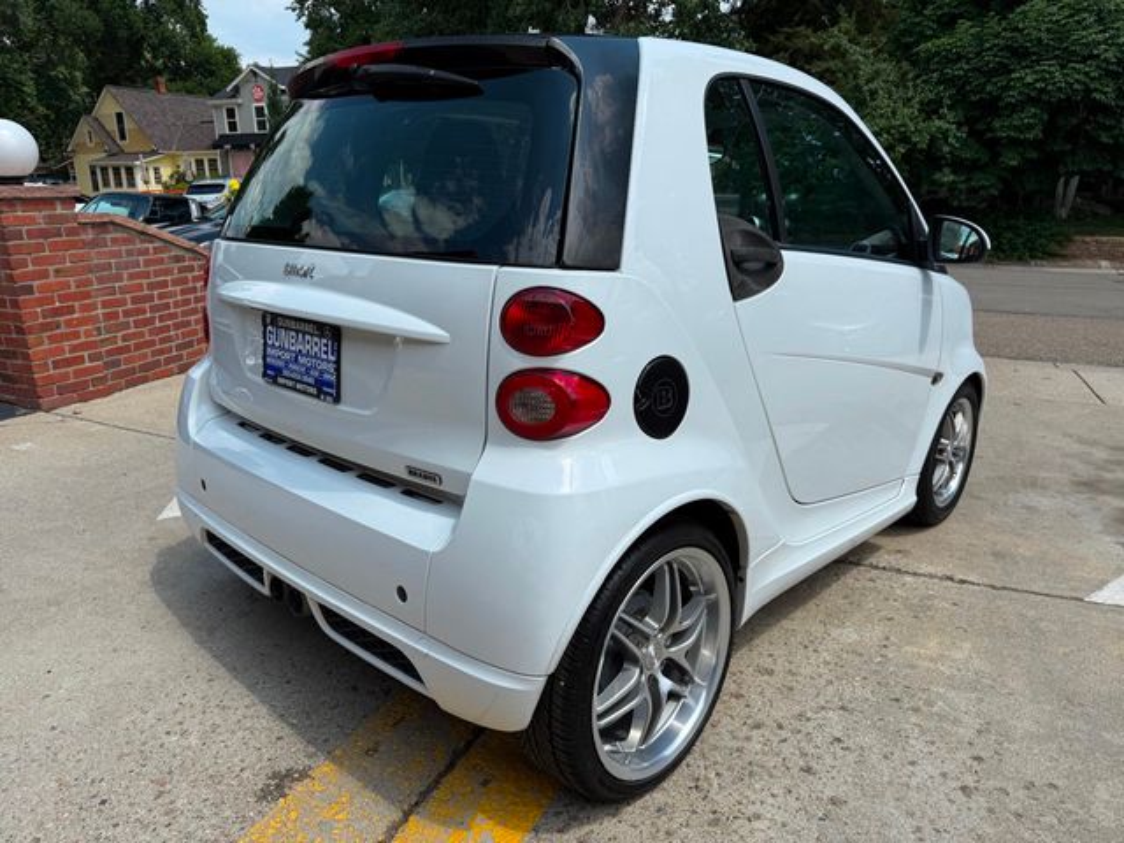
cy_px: 422
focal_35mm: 24
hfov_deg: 71.6
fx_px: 779
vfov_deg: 56.8
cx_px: 562
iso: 80
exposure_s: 1/4975
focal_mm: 6.76
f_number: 1.78
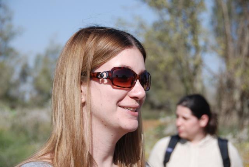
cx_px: 124
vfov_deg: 14.1
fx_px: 675
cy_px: 84
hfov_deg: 20.9
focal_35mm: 98
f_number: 5.6
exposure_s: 1/500
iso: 110
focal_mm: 65
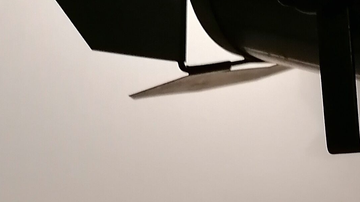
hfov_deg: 19.0
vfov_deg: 10.5
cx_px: 382
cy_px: 365
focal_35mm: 109
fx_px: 1041
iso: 250
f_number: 1.8
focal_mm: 4.75
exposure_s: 1/33.3
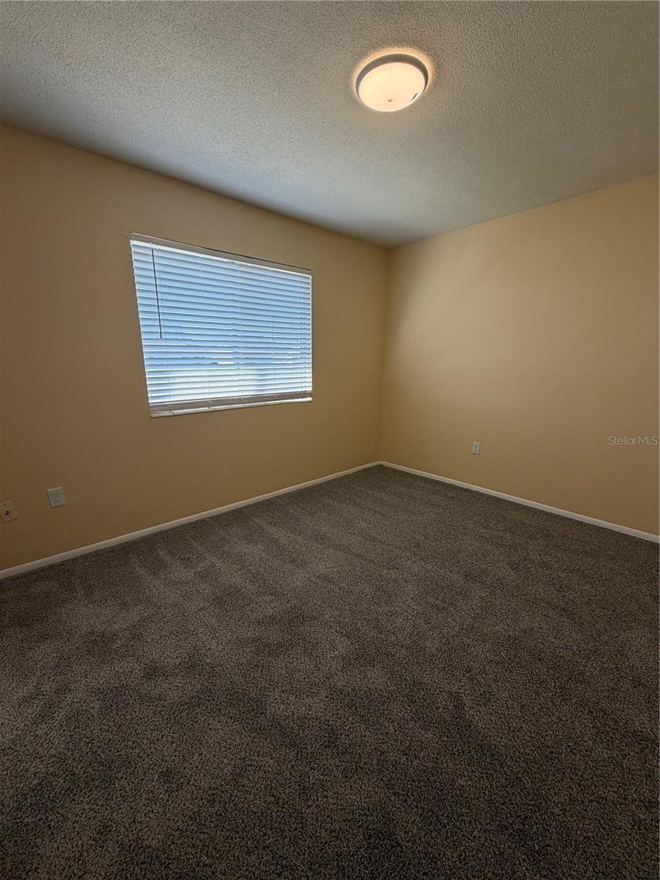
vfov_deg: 102.1
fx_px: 356
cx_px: 330
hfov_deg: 85.7
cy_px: 440
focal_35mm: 14
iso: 50
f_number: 2.2
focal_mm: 2.22
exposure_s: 1/120
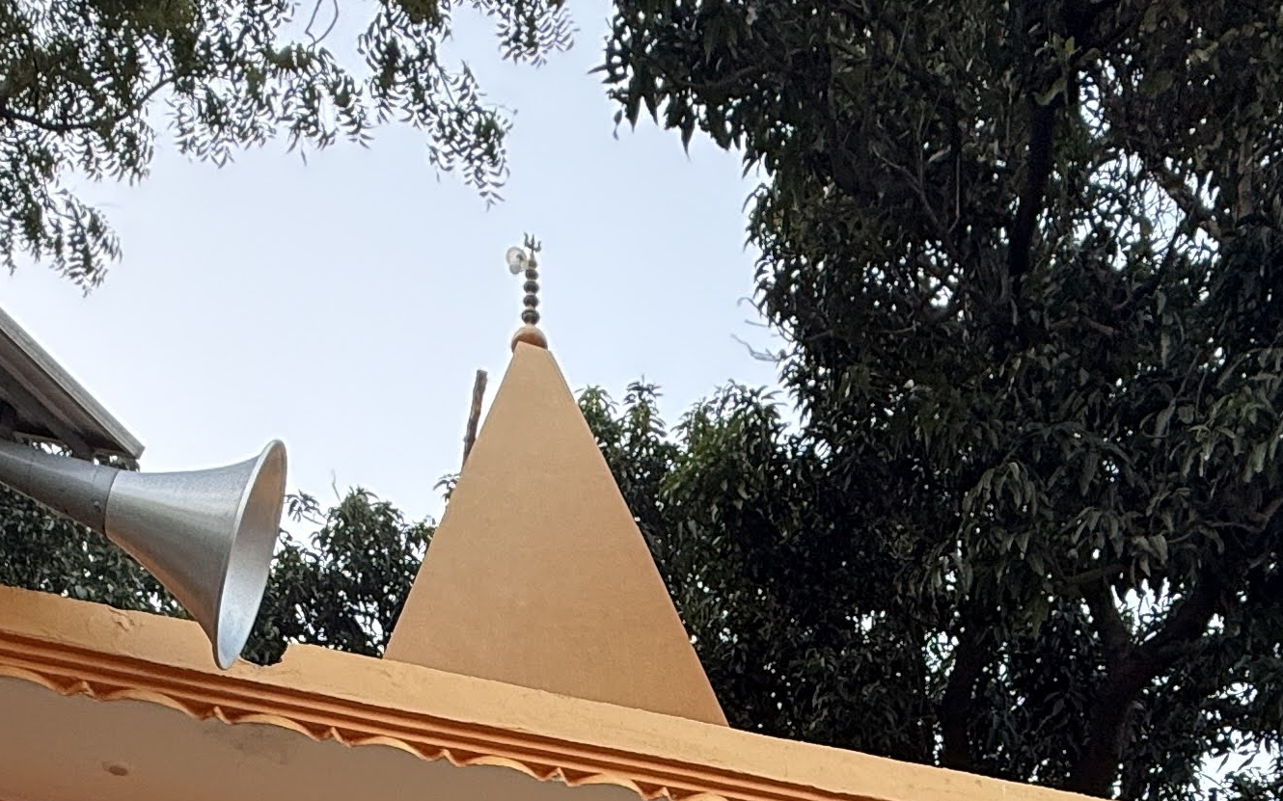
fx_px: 1573
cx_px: 673
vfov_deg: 22.4
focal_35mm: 45
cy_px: 1262
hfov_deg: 44.4
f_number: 2.2
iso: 125
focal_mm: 2.22
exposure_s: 1/99
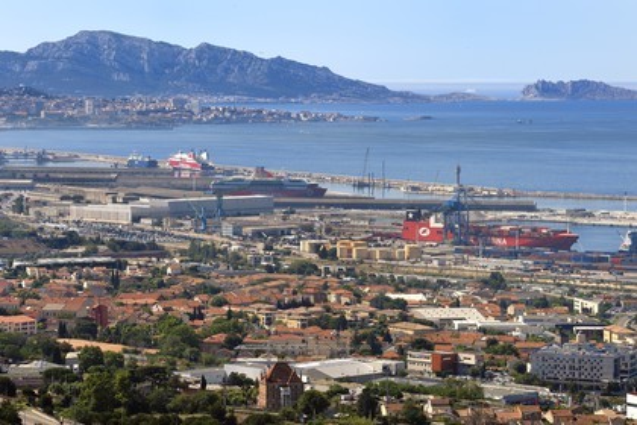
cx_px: 318
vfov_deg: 9.5
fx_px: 2565
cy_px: 212
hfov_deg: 14.2
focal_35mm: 145
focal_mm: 145
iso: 200
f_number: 18
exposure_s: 1/160
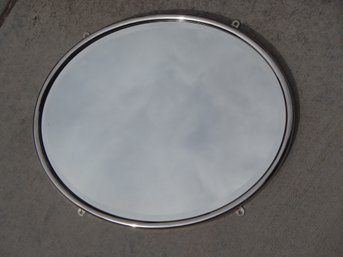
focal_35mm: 49
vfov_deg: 29.7
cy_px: 128
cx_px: 172
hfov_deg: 38.9
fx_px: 485
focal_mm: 8.8
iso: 100
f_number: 14
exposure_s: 1/250
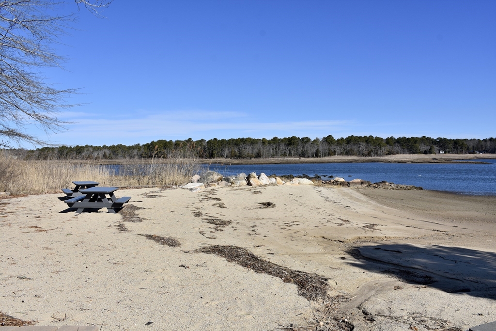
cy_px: 166
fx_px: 372
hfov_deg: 67.4
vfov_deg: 47.9
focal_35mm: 27
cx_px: 248
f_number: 8
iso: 160
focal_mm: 18
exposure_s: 1/500
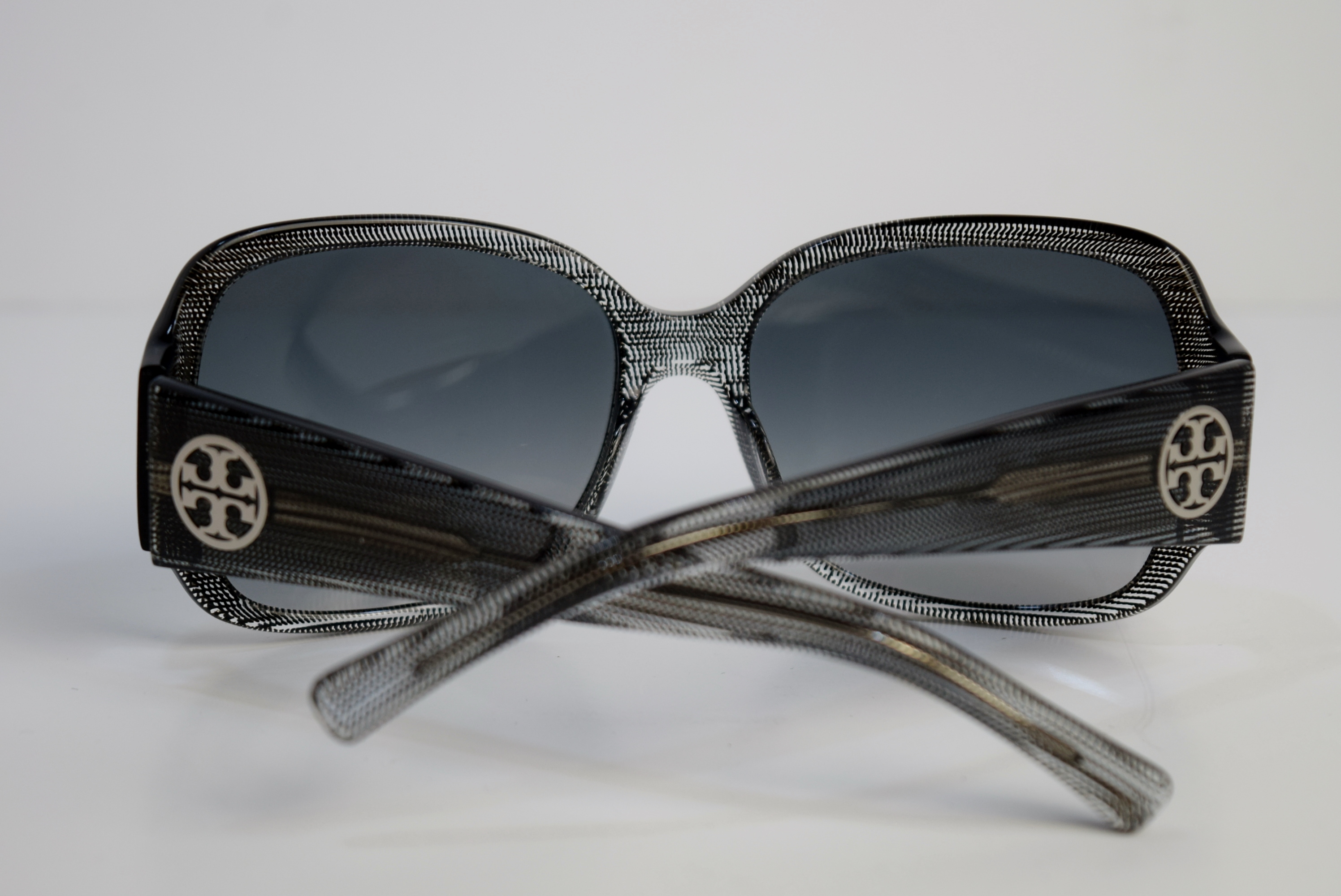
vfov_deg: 16.6
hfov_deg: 24.6
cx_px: 670
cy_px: 448
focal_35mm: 82
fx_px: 3075
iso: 400
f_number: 6.3
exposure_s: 1/160
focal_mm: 55
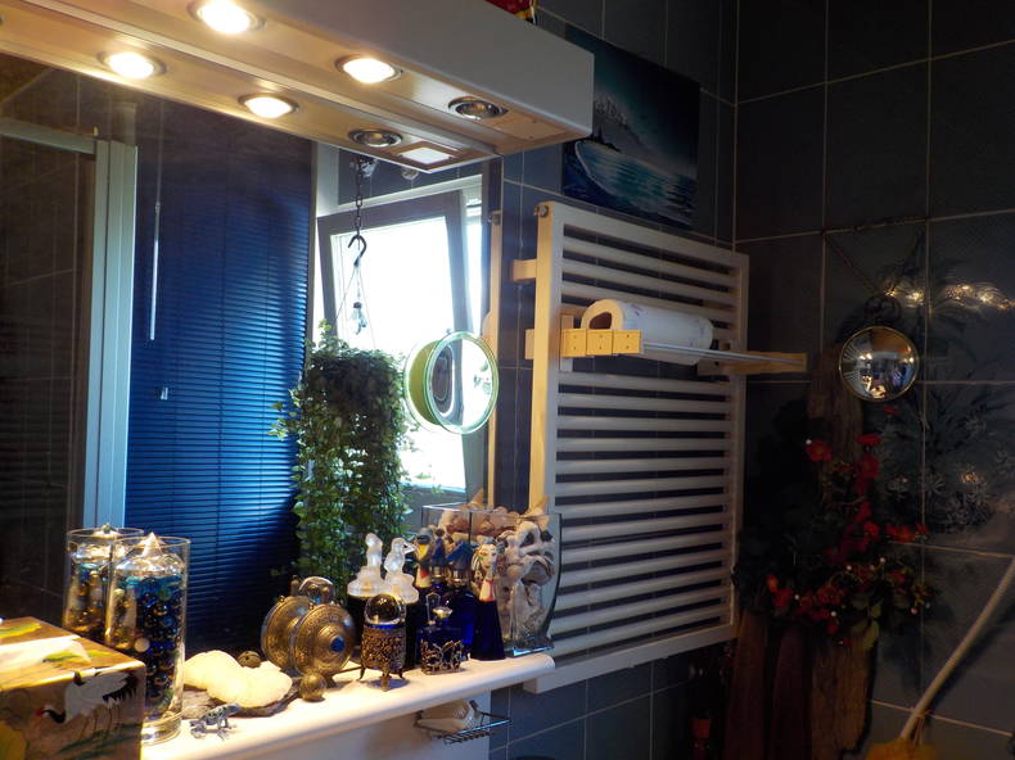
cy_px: 380
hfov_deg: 60.0
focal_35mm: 30
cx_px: 508
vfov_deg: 46.8
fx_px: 879
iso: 125
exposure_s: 1/30
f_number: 3.3
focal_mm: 4.1
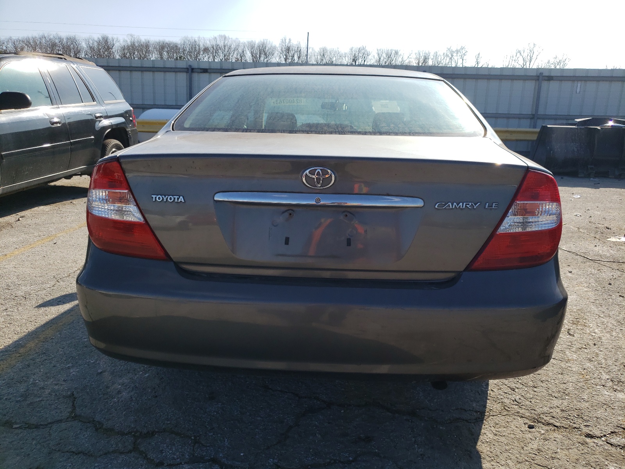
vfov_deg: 53.1
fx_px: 469
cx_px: 312
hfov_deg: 67.3
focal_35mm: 26
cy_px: 234
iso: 50
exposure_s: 1/3333
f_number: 1.5
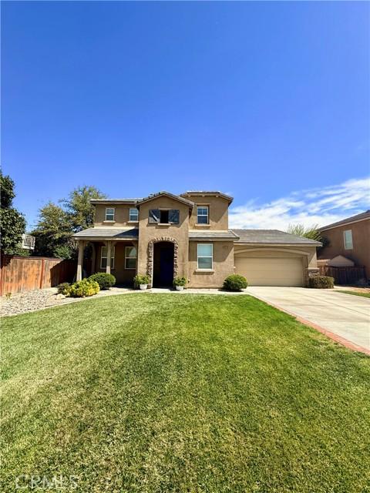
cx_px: 185
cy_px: 246
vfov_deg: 102.1
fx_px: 200
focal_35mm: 14
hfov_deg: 85.7
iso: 50
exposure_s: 1/1698
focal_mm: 2.22
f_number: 2.2
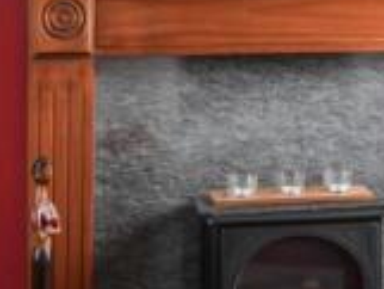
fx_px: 2176
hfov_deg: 10.0
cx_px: 395
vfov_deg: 7.6
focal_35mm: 196
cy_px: 185
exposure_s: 1/640
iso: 400
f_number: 1.4
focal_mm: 50
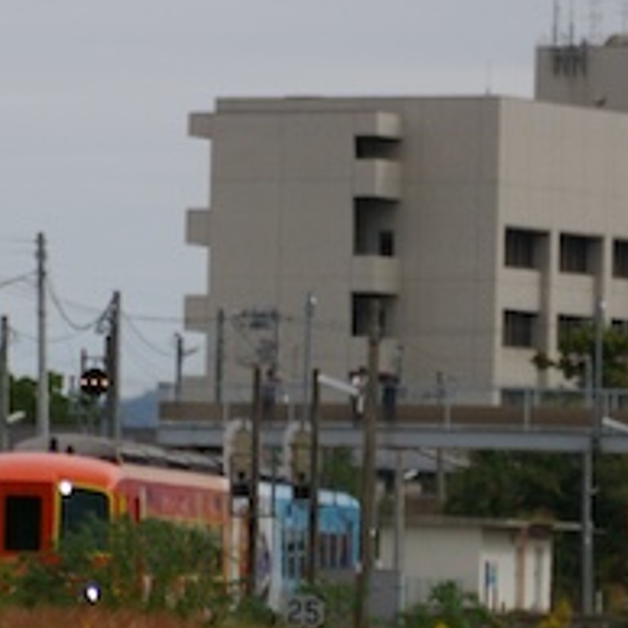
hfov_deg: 4.2
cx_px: 29
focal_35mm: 414
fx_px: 8504
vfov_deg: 4.2
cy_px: 523
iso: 400
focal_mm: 105
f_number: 5.6
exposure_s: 1/2000
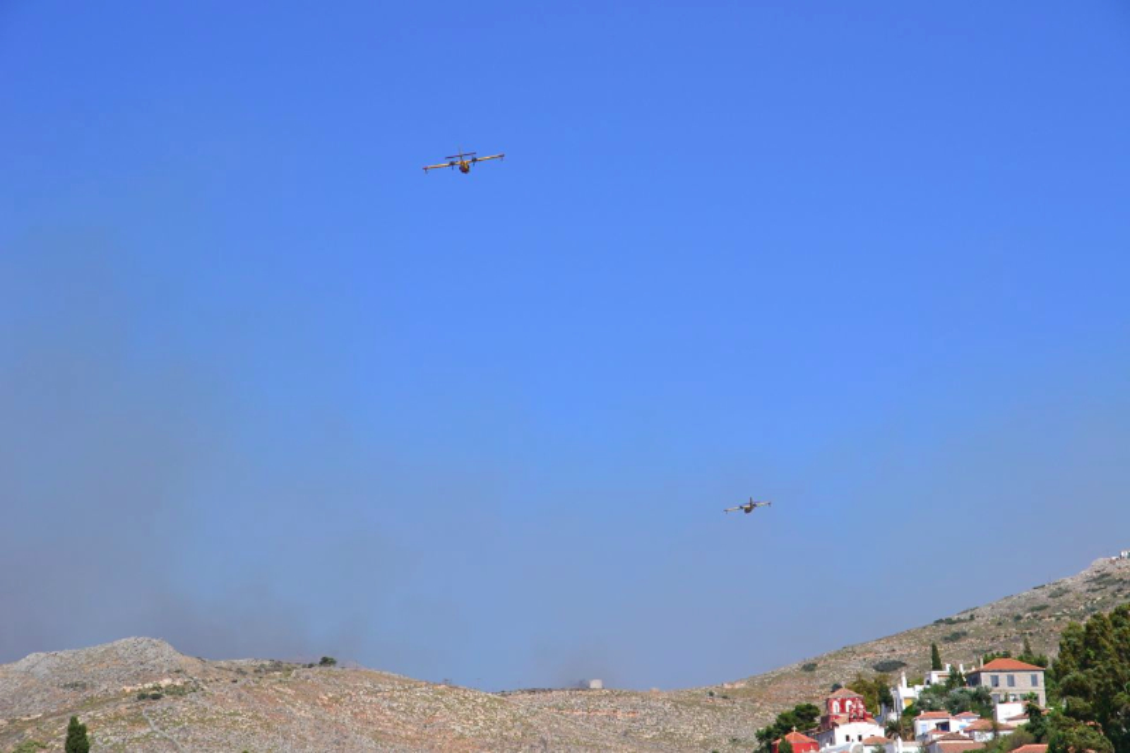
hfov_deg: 15.2
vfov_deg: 10.2
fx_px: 4236
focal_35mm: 135
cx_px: 565
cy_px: 376
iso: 250
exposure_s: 1/500
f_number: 11
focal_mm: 90
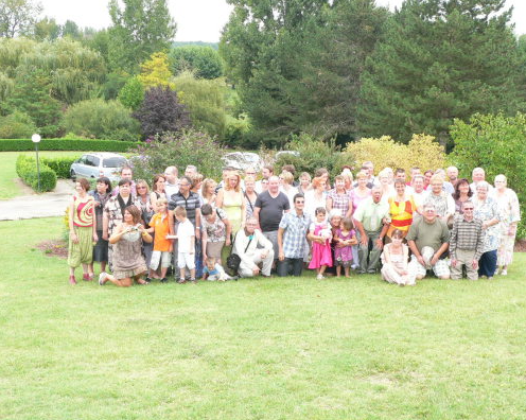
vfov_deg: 35.6
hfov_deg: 43.8
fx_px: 653
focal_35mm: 42
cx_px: 280
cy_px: 210
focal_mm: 6.7
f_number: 4
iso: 80
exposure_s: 1/80
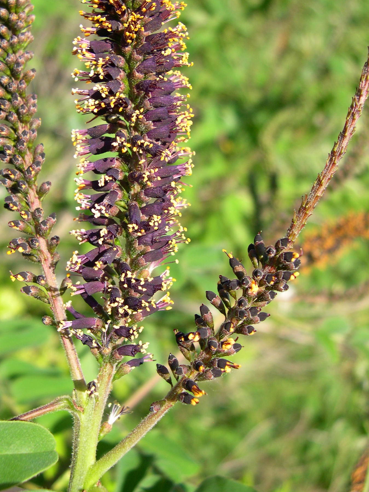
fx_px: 682
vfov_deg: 39.5
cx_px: 137
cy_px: 198
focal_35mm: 48
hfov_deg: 30.1
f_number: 2.8
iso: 100
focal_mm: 8
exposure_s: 1/570
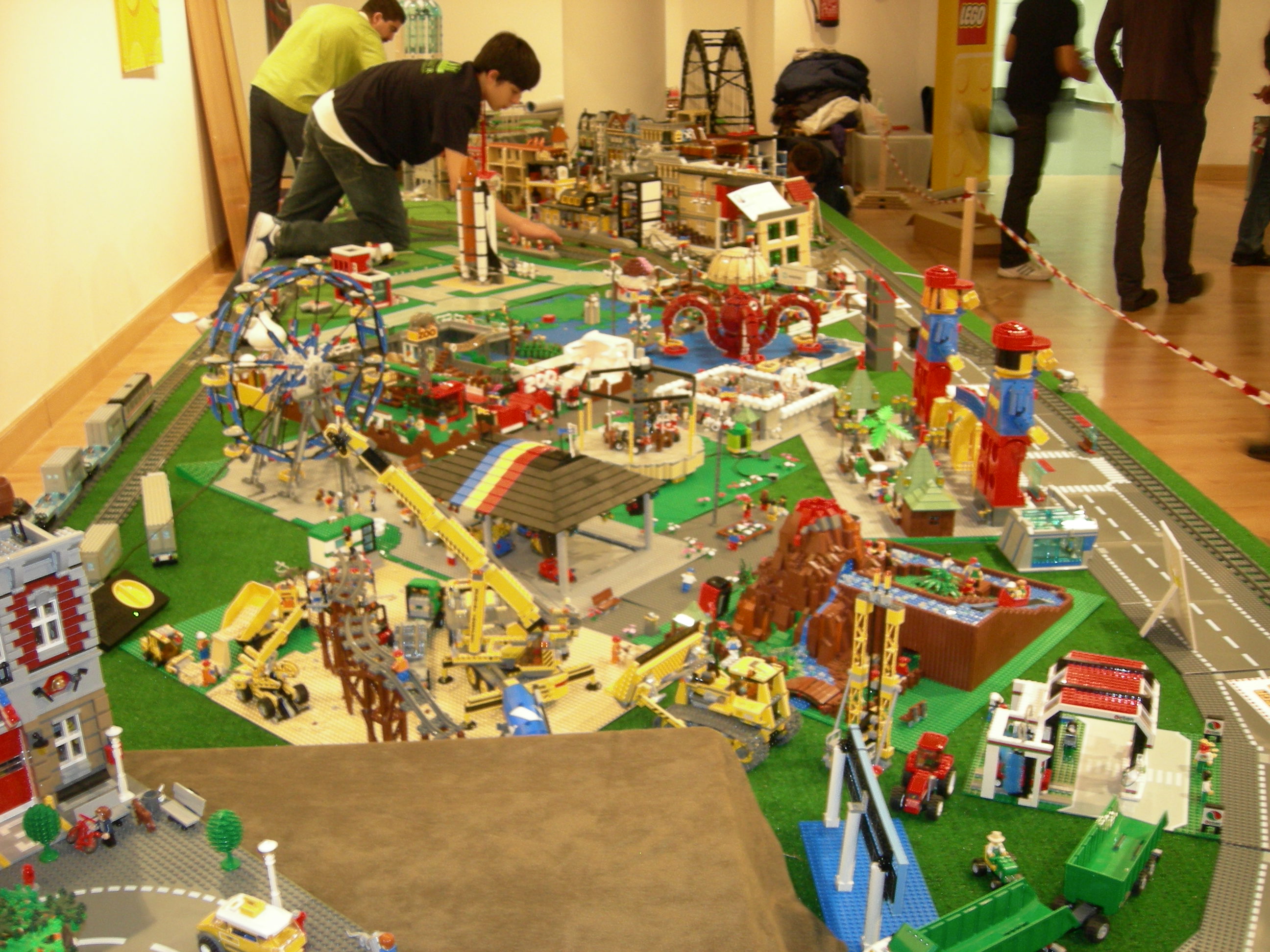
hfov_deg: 51.4
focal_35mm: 36
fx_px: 1321
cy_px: 476
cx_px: 635
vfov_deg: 39.7
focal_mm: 7.5
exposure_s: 1/9
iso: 200
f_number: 2.7
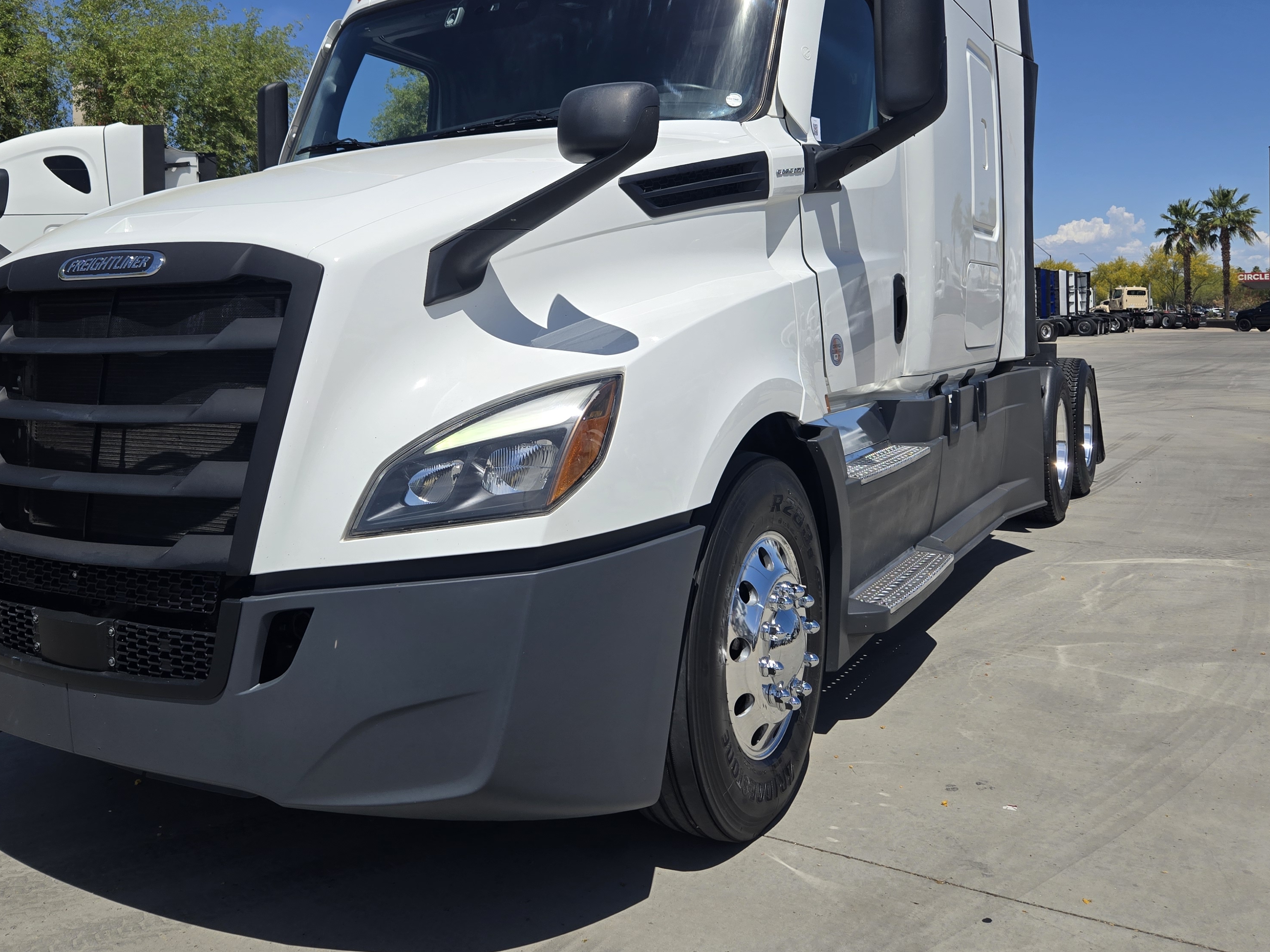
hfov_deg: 58.1
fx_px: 1137
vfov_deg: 44.9
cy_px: 333
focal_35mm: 31
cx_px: 542
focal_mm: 5.4
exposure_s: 1/3203
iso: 25
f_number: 1.8
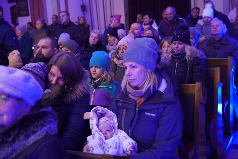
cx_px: 119
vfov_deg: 28.1
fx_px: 317
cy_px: 80
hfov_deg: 41.1
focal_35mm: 48
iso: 12800
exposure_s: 1/30
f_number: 4
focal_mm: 48
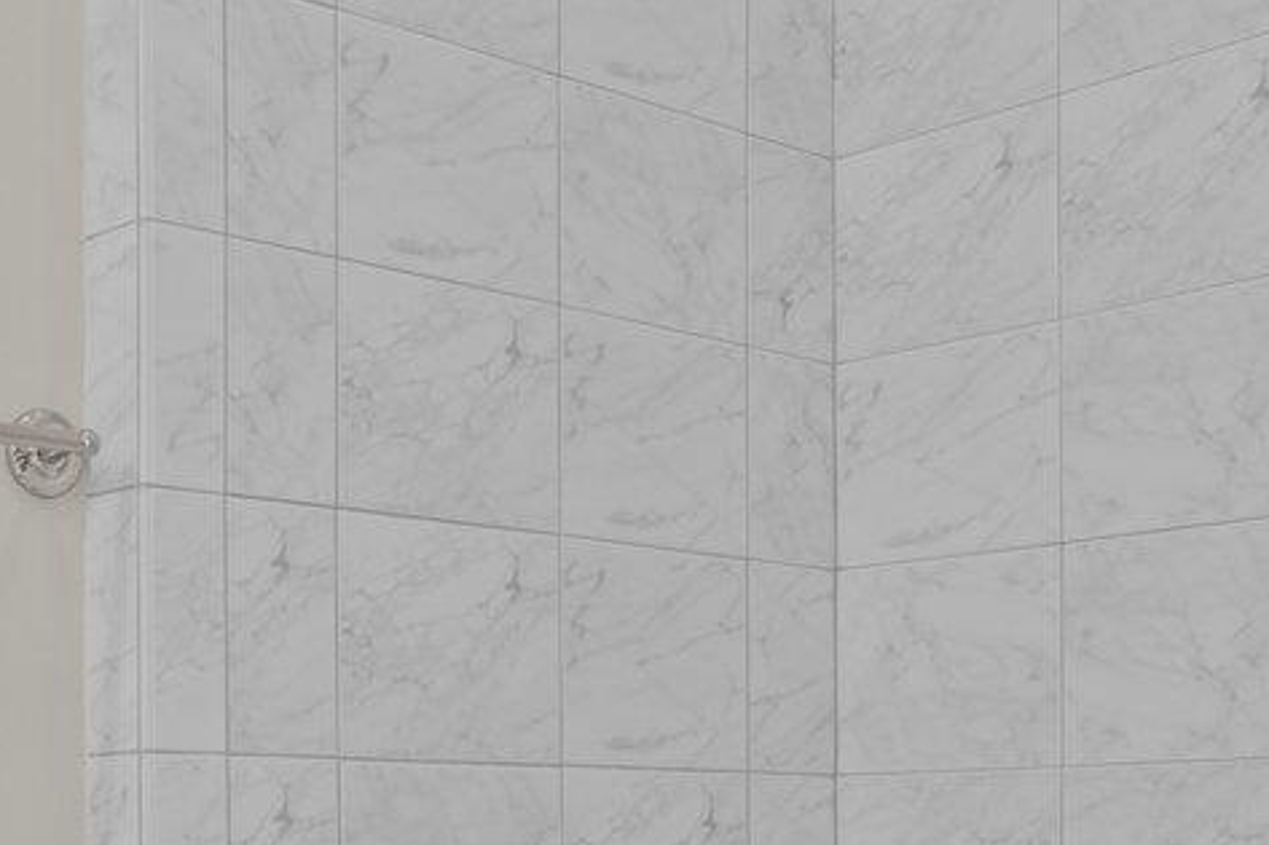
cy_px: 905
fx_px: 2290
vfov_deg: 20.1
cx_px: 354
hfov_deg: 30.6
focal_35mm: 65
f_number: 6.3
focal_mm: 15
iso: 400
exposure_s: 1/5
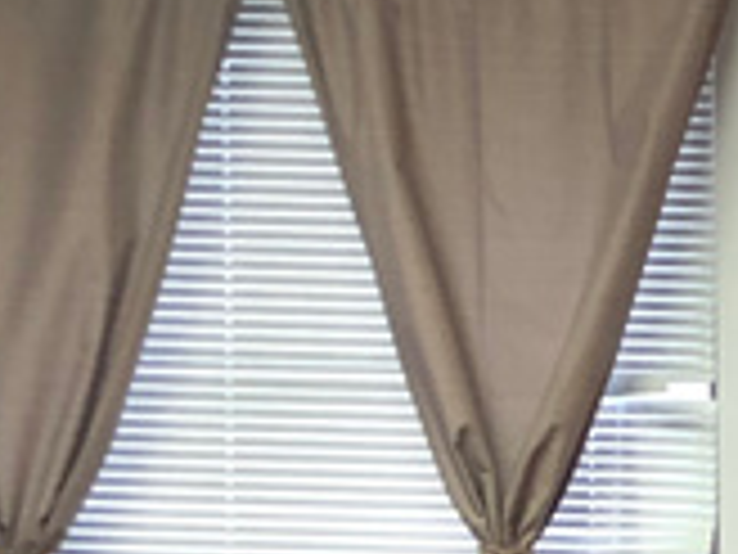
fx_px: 3731
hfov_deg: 9.4
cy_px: 721
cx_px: 2056
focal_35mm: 175
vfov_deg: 8.4
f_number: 1.8
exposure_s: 1/15
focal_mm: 3.99
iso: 40
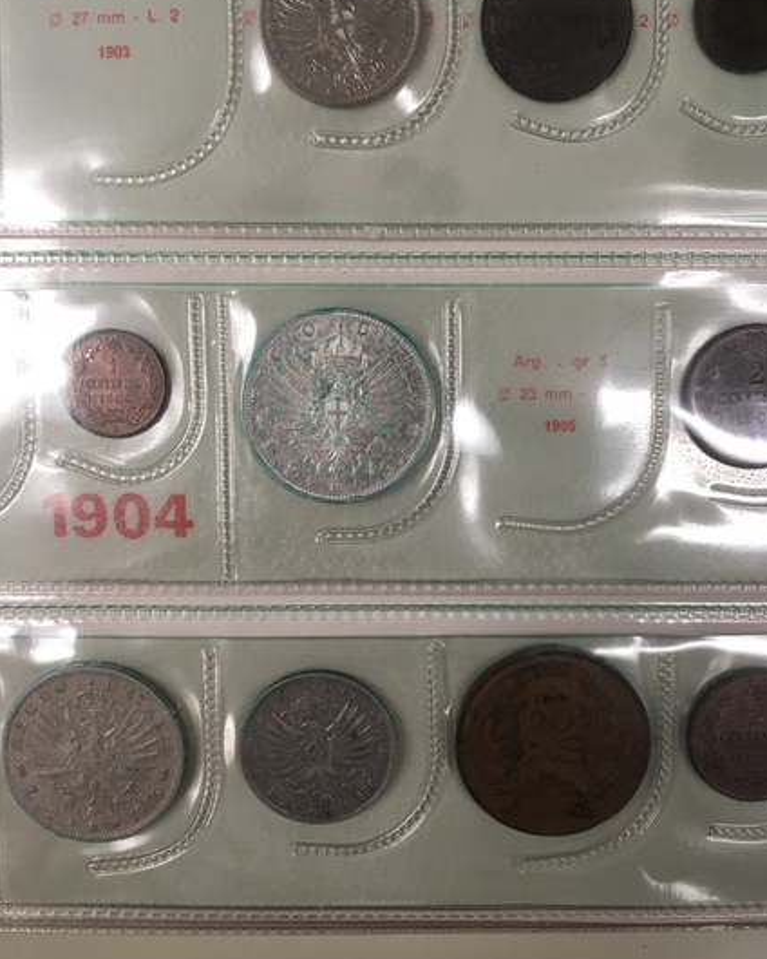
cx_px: 390
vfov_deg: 57.2
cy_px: 498
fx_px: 880
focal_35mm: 31
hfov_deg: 47.1
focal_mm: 4.15
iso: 25
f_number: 2.2
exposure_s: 1/30
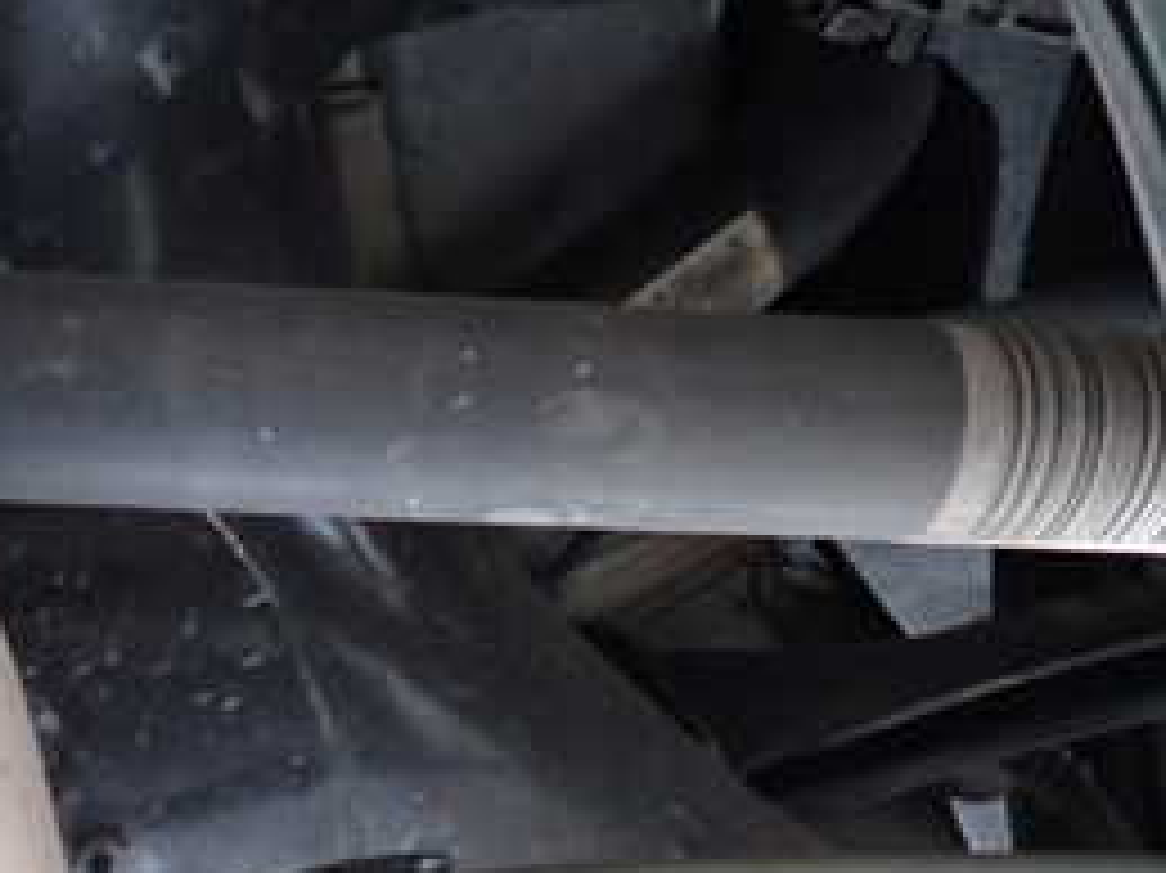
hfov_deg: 31.4
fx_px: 1953
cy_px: 864
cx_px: 81
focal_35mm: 58
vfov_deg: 24.1
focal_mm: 4.5
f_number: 2
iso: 400
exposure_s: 1/30
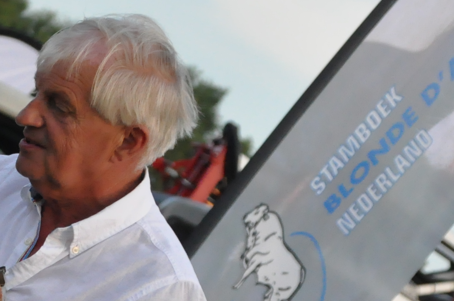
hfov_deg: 4.7
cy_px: 267
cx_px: -265
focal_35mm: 432
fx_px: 5441
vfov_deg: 3.2
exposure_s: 1/1000
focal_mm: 86
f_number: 8
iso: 2000
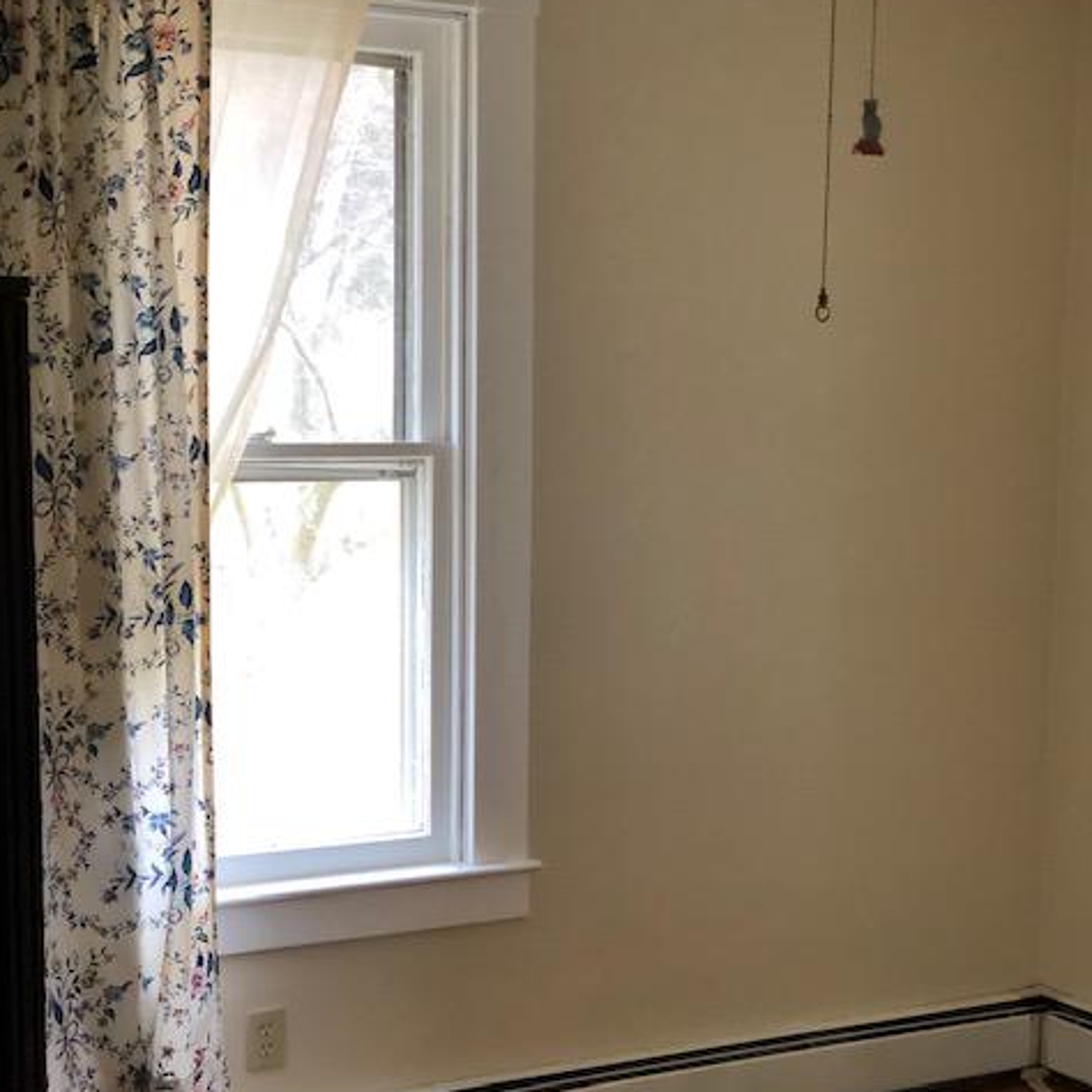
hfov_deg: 27.7
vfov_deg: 27.6
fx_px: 2213
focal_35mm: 62
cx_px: 541
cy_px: 707
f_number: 2.4
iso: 80
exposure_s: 1/60
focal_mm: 6
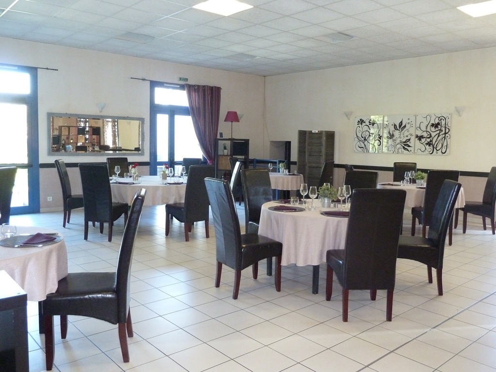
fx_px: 430
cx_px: 248
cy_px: 186
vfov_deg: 46.8
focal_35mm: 30
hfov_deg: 60.0
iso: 500
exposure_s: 1/30
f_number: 3.4
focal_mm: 5
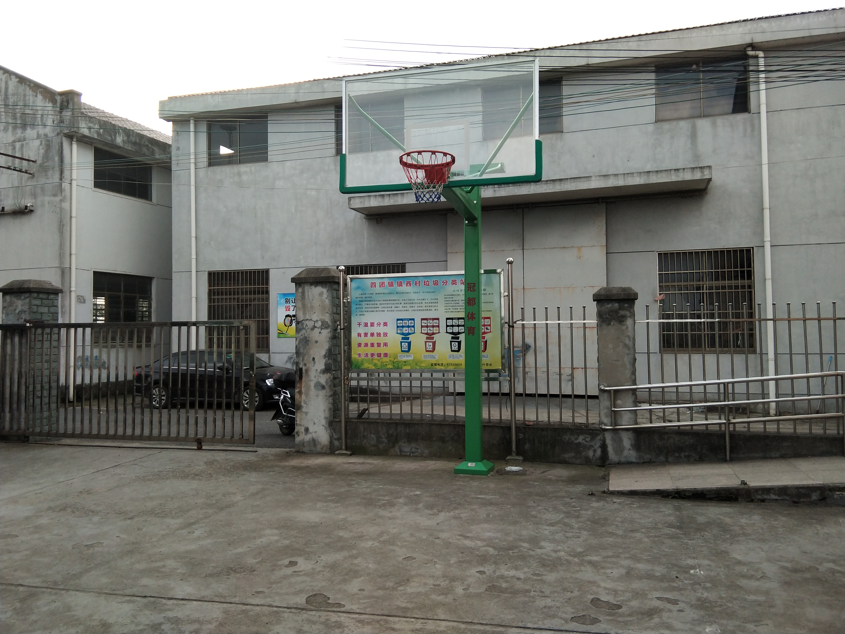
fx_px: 757
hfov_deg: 58.4
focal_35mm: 31
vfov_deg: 45.4
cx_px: 422
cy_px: 317
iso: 50
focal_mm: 3.69
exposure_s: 1/192
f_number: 2.2
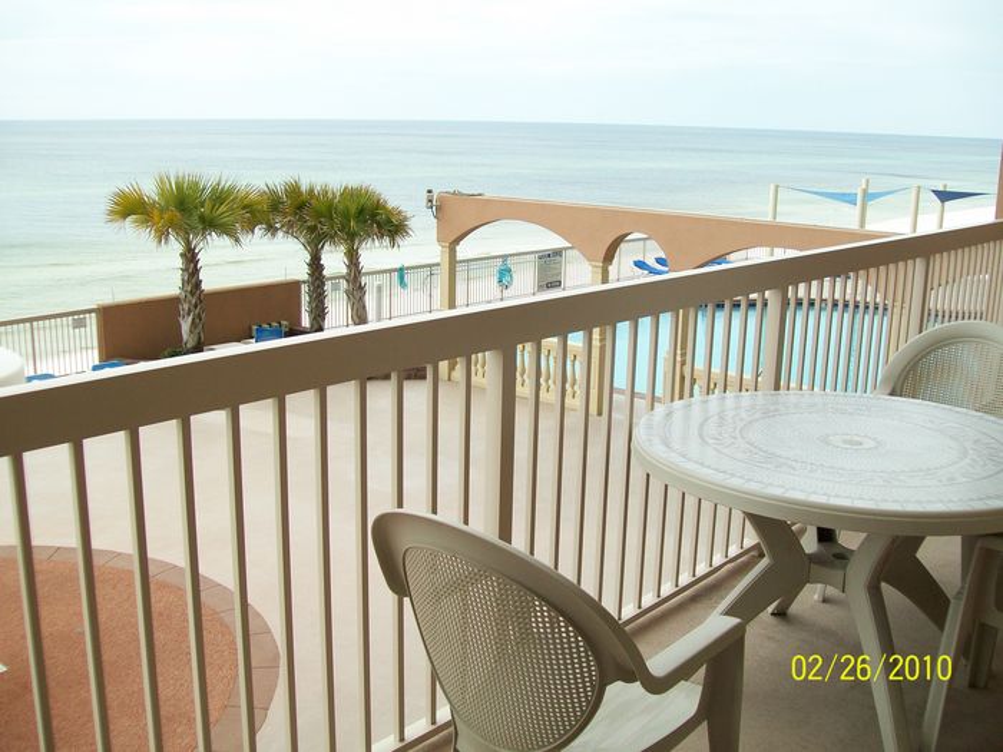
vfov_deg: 39.7
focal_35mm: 36
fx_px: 1043
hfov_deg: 51.4
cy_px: 376
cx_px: 502
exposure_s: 1/500
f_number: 2.7
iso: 64
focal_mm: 6
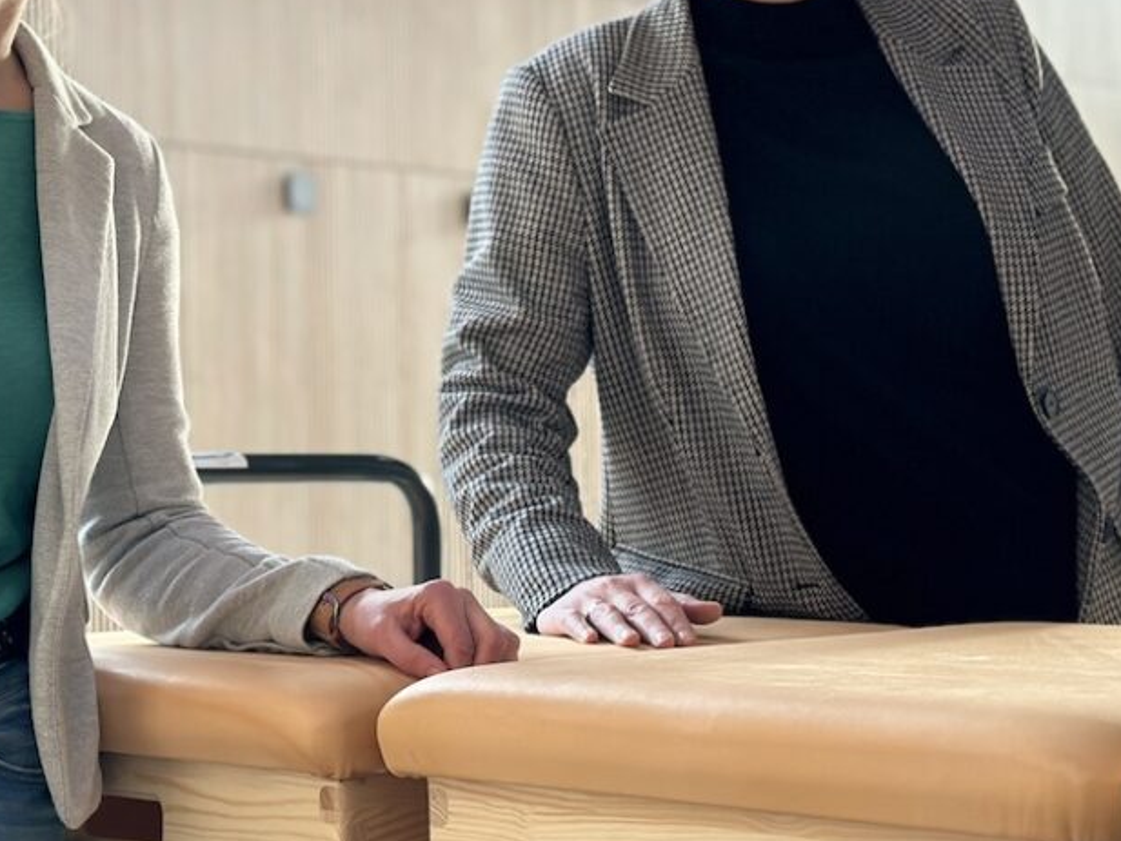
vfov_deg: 16.2
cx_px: 254
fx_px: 2948
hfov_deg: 21.3
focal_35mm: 91
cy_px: 311
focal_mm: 6.86
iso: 160
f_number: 1.78
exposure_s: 1/60
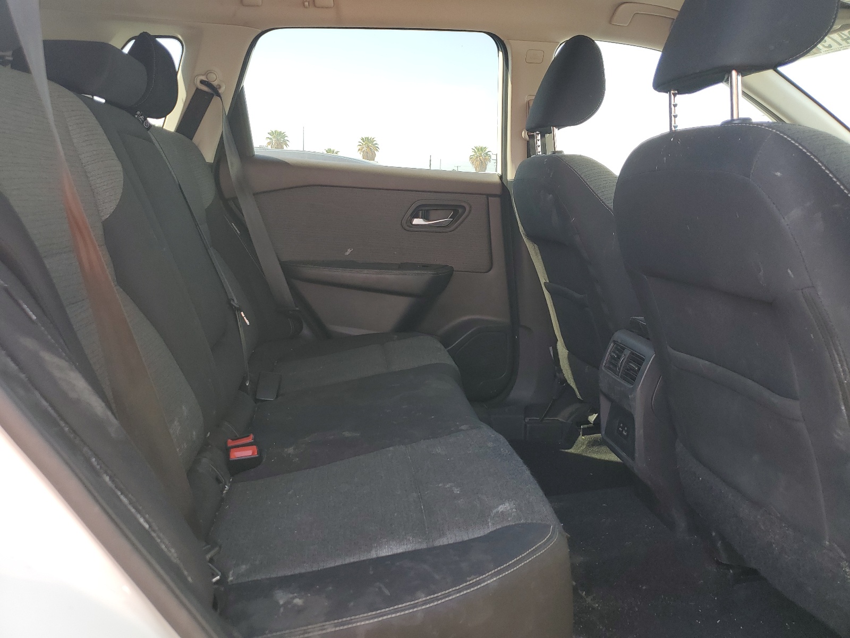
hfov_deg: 67.3
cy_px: 319
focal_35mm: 26
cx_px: 425
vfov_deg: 53.1
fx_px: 638
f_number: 1.5
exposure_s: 1/213
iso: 50
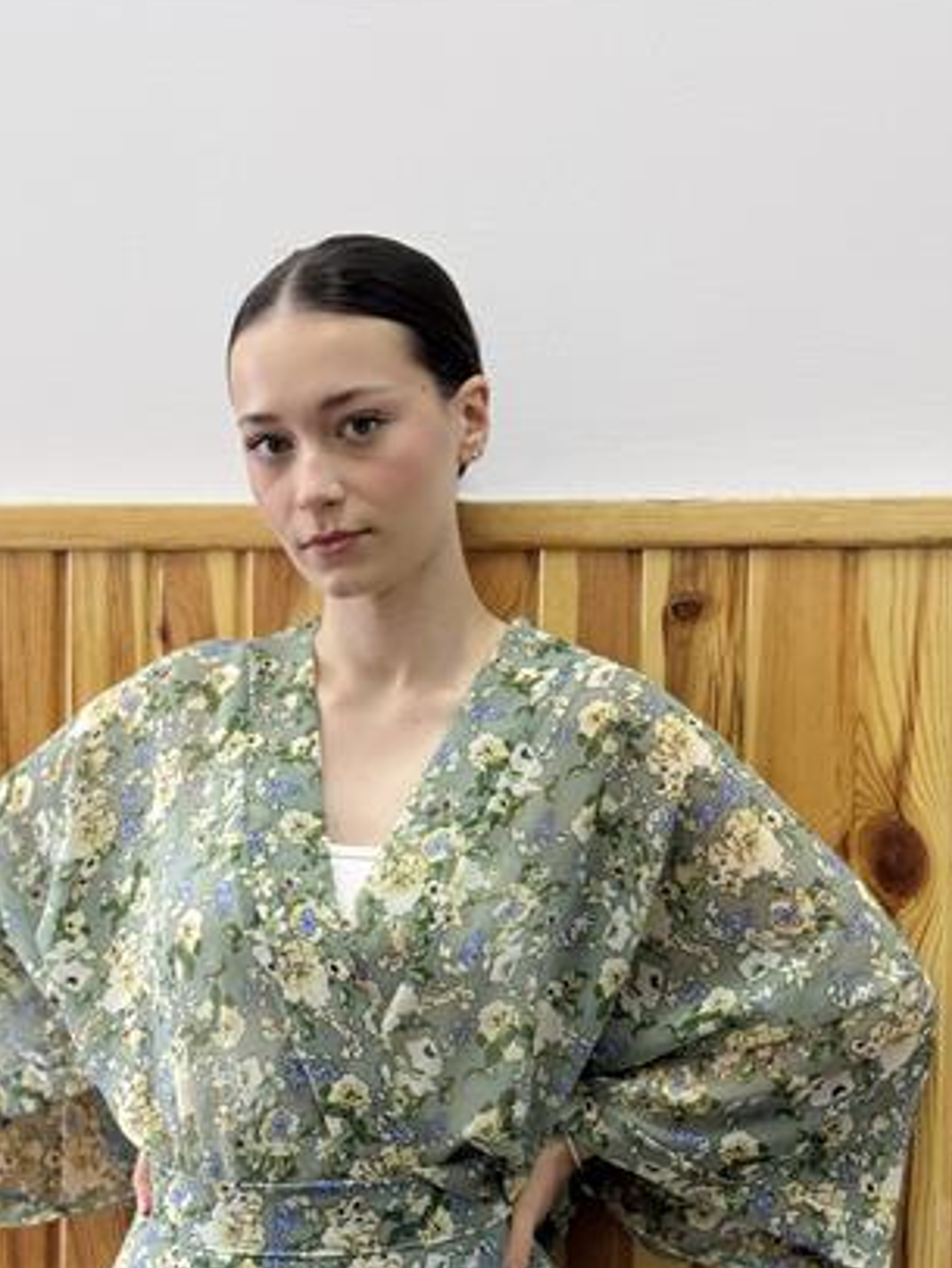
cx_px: 396
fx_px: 2308
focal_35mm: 63
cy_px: 814
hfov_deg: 23.3
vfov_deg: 30.5
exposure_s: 1/50
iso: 160
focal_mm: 6.76
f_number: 1.78
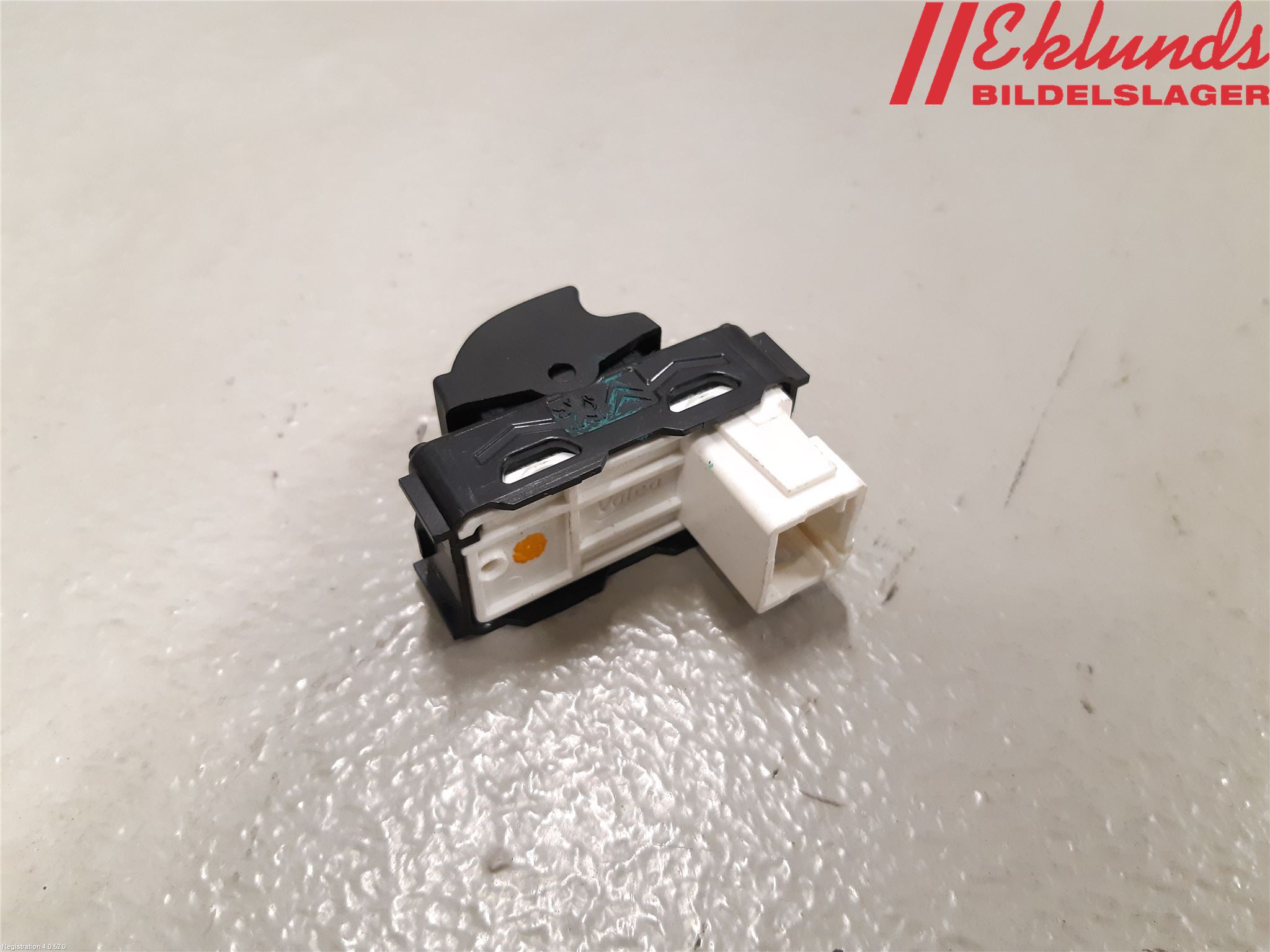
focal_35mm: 26
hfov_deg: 67.3
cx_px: 635
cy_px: 476
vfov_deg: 53.1
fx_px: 954
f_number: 1.7
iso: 250
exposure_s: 1/50
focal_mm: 3.93
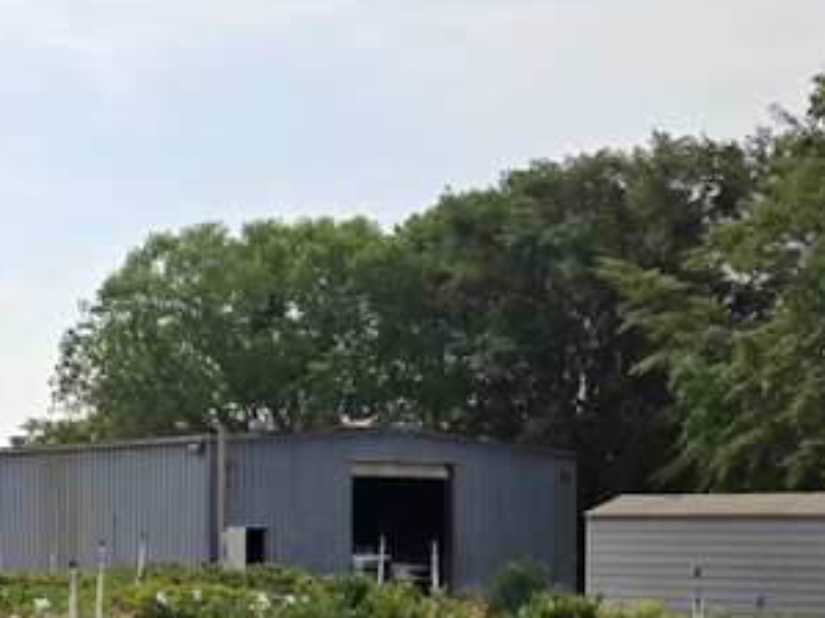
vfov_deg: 18.8
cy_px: 552
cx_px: -8
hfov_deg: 24.2
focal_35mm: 77
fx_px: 1834
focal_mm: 5.4
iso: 25
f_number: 1.8
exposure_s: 1/2890
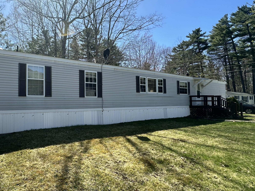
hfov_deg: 75.8
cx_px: 80
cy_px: 98
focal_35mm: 21
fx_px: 155
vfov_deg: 63.4
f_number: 2.2
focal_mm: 2.22
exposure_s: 1/1062
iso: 40
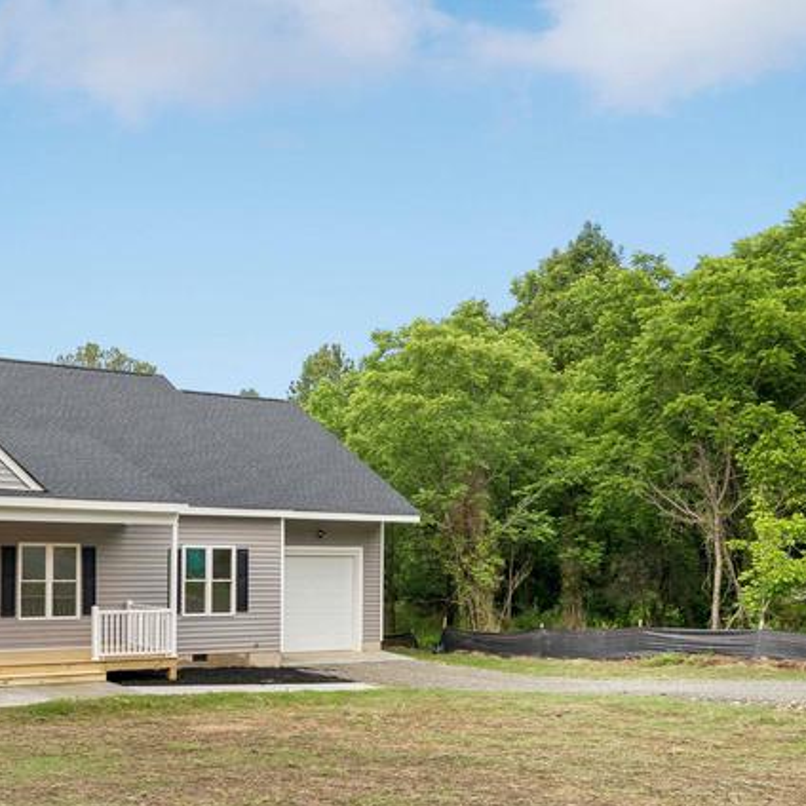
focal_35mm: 39
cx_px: 76
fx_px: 1027
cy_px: 554
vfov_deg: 42.1
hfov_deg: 39.6
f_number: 8
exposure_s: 1/160
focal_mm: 19
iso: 160
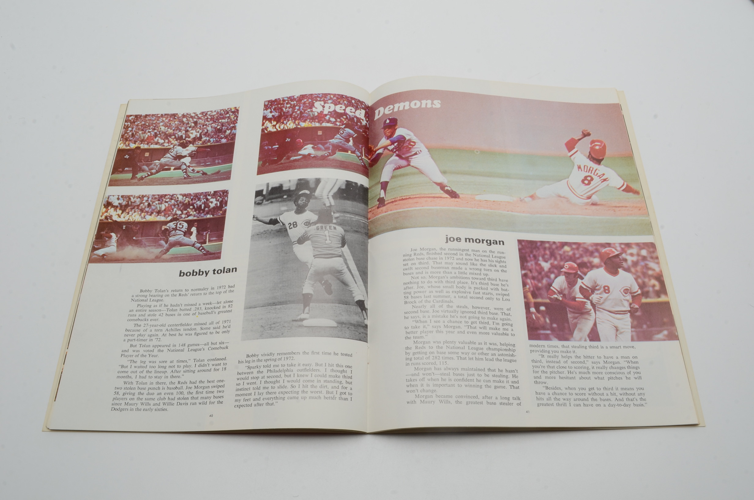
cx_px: 377
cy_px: 250
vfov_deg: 43.4
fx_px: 627
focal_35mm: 30
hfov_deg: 62.0
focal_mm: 20
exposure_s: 1/125
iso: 200
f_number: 20
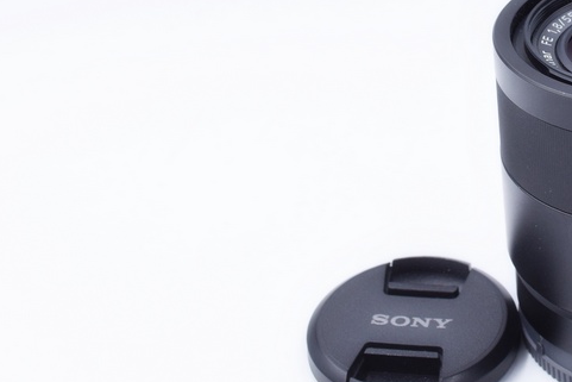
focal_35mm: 81
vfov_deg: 16.8
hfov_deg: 24.0
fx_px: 1287
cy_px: 87
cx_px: 567
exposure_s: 1/160
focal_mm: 26
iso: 400
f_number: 8
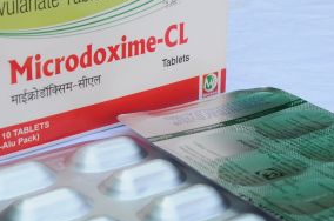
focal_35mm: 93
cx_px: 132
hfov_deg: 21.9
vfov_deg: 14.6
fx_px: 861
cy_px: 84
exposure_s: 1/250
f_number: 8
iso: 400
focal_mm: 22
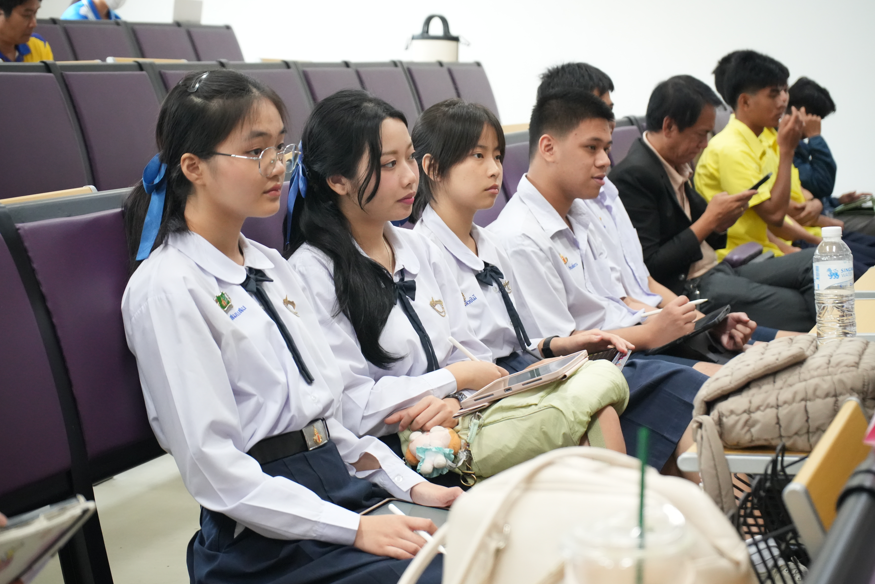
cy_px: 296
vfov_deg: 19.2
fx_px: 1726
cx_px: 439
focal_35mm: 71
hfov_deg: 28.5
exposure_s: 1/160
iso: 8000
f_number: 5.6
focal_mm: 70
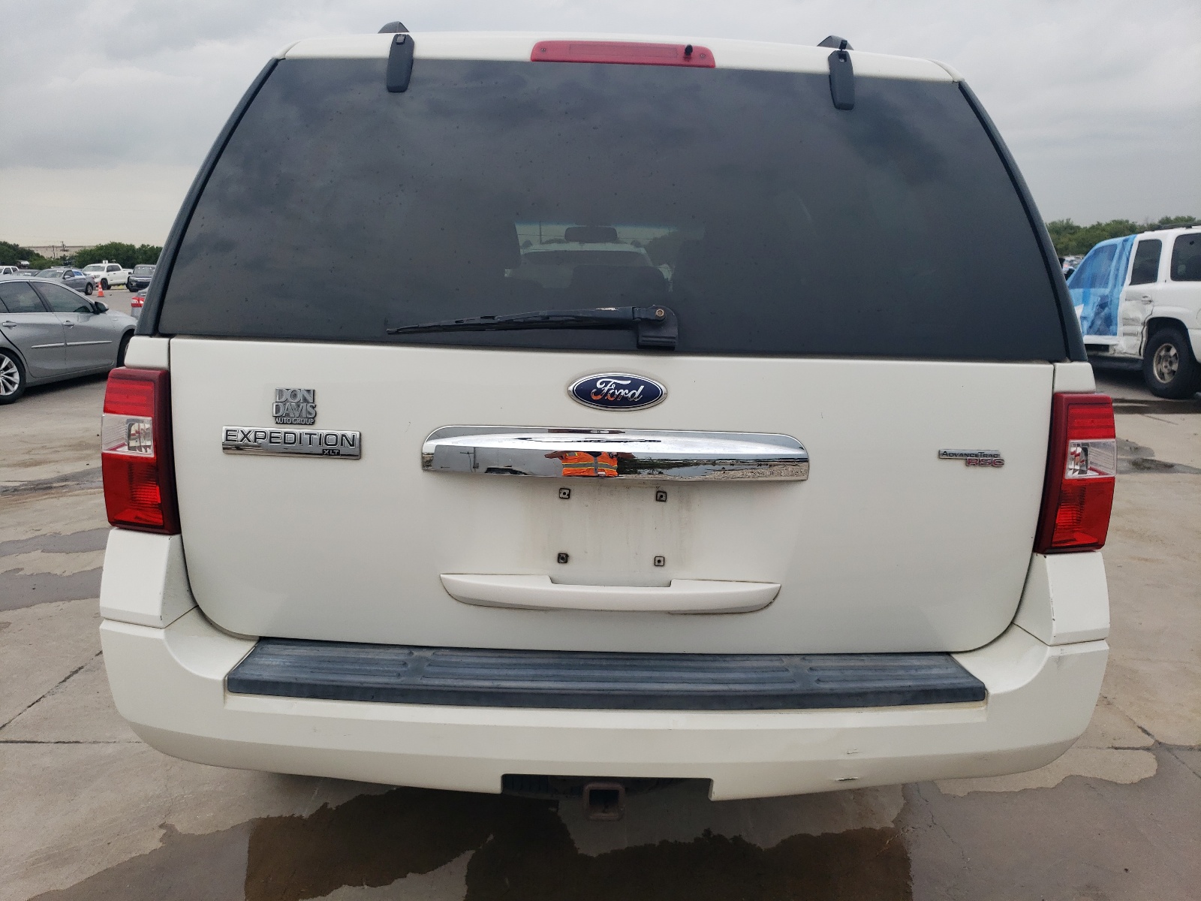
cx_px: 600
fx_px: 902
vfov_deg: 53.1
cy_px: 450
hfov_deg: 67.3
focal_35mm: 26
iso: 50
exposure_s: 1/625
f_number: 1.5
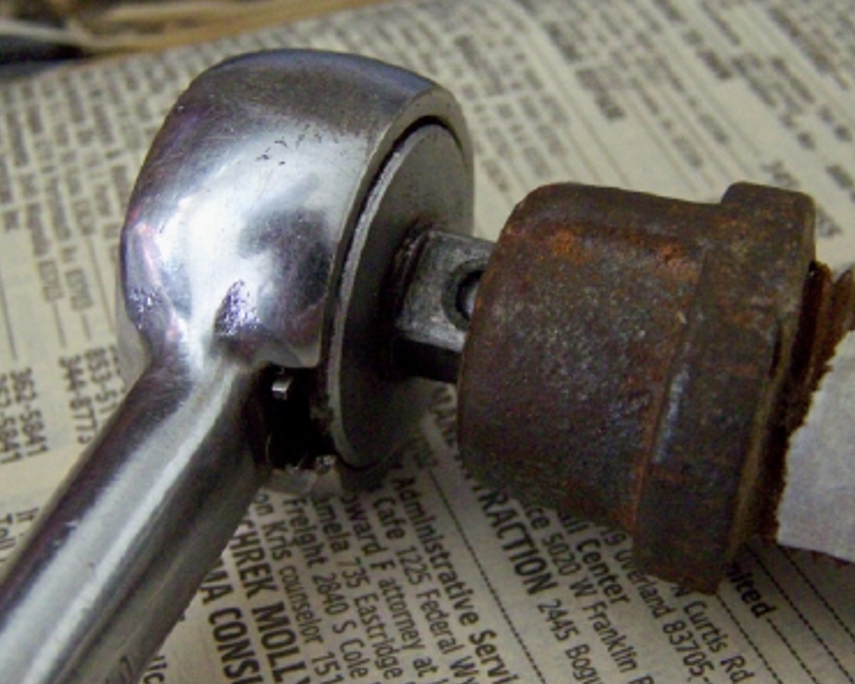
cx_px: 433
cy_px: 340
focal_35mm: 40
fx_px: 1012
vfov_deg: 37.3
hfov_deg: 45.8
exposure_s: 1/20
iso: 400
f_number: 2.8
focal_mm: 6.3
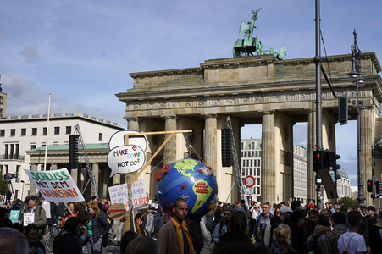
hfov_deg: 38.2
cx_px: 191
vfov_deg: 26.0
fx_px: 551
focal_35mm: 52
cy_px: 127
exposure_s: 1/1000
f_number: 9
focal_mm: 52
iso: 160
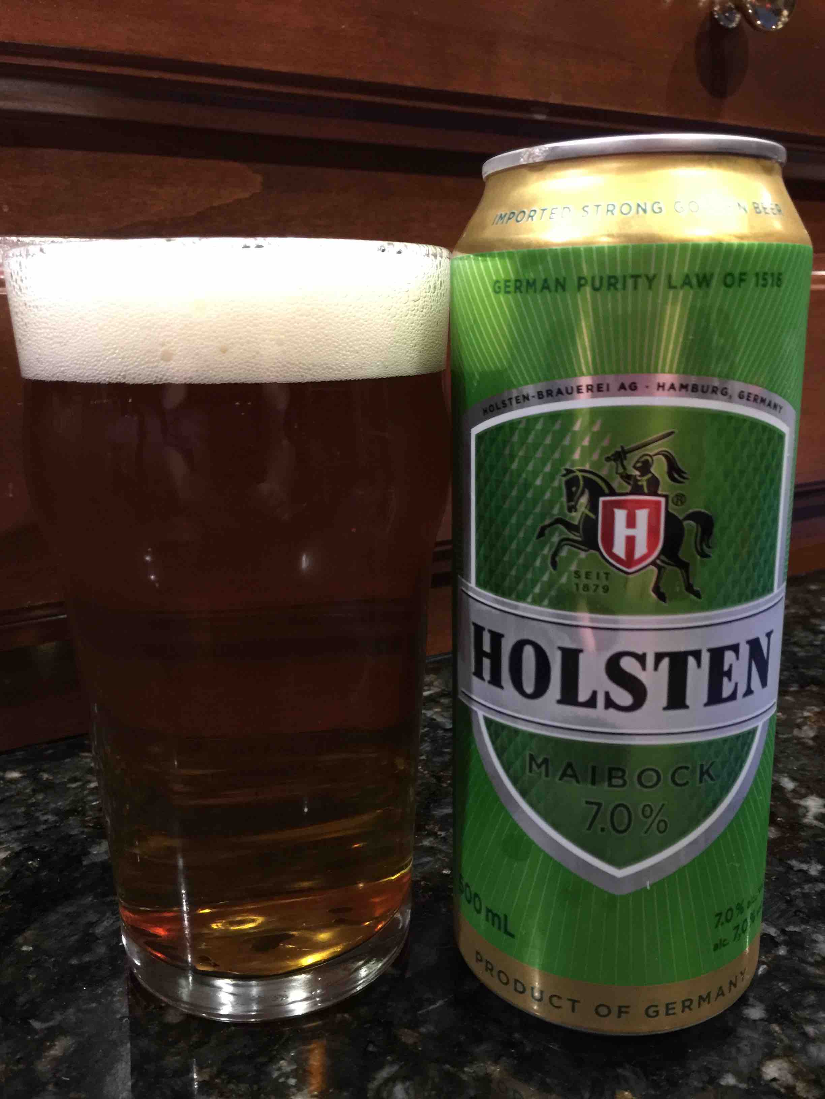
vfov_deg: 61.7
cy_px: 550
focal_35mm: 29
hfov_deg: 48.2
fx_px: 922
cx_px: 412
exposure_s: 1/4
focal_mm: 4.15
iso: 160
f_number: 2.2
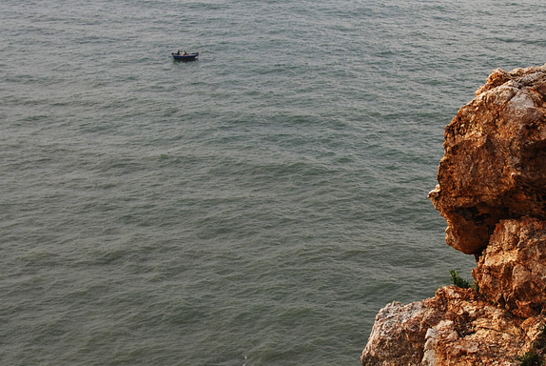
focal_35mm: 91
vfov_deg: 15.1
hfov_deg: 22.0
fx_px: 1382
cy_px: 152
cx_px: 450
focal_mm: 34
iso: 100
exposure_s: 1/100
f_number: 5.6
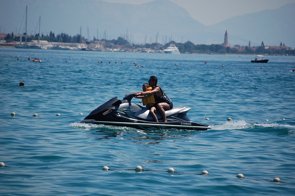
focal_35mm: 218
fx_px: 1781
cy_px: 98
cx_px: 148
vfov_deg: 6.3
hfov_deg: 9.5
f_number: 5.3
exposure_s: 1/1000
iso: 320
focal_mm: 145
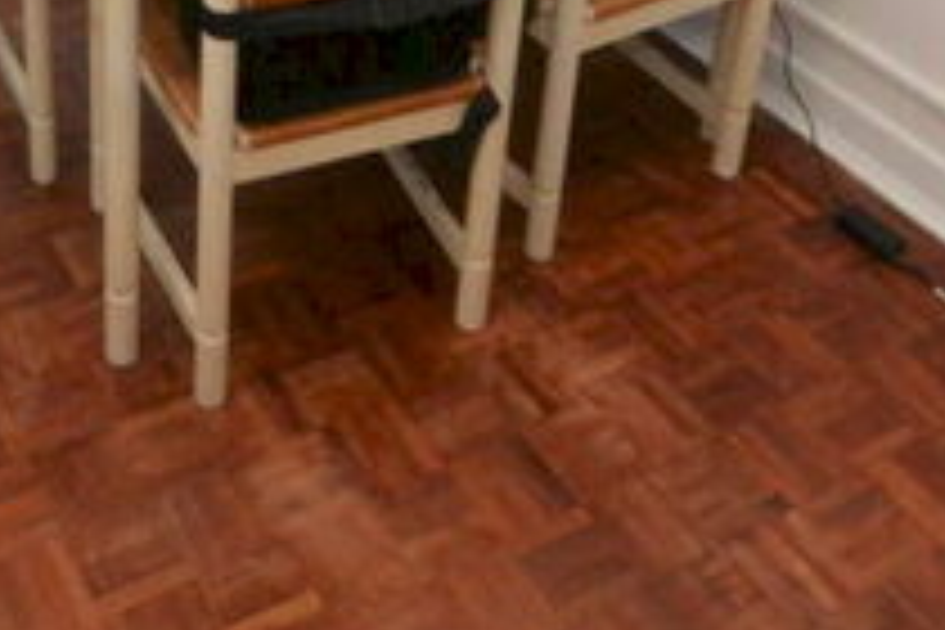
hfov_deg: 37.8
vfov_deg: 22.2
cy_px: -320
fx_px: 1312
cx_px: 153
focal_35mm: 50
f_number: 22
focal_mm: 10
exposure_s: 1/60
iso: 3200
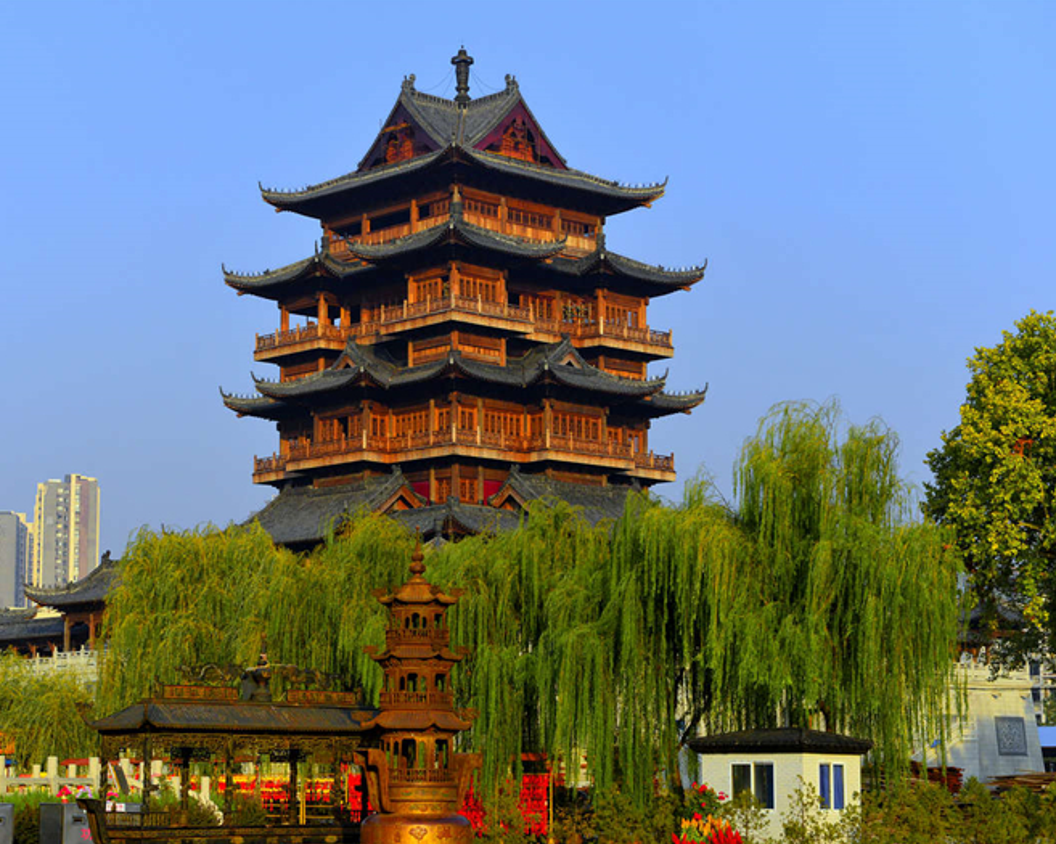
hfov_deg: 23.8
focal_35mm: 80
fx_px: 2499
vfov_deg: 19.2
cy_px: 425
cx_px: 416
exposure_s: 1/2000
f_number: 8
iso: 800
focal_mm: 70
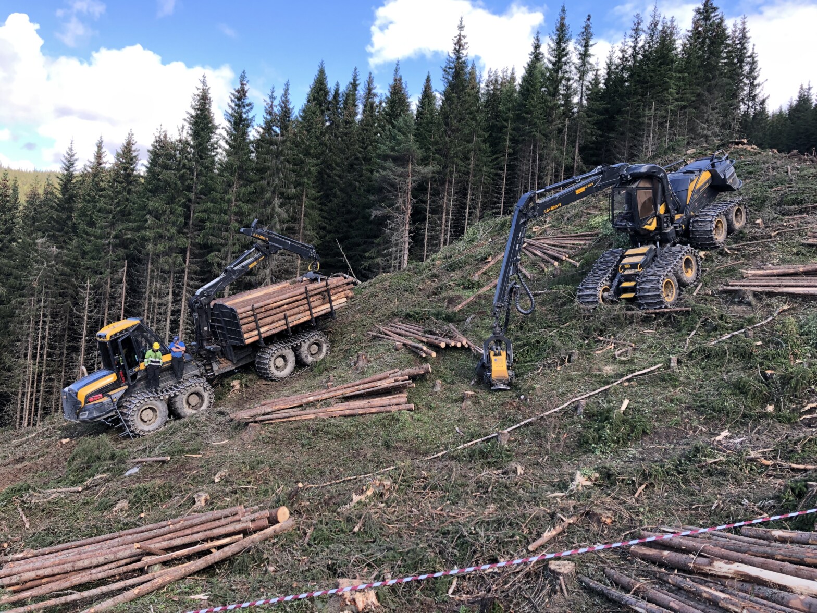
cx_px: 408
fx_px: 661
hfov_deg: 63.4
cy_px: 306
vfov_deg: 49.7
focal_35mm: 28
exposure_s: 1/173
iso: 20
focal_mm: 3.99
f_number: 1.8
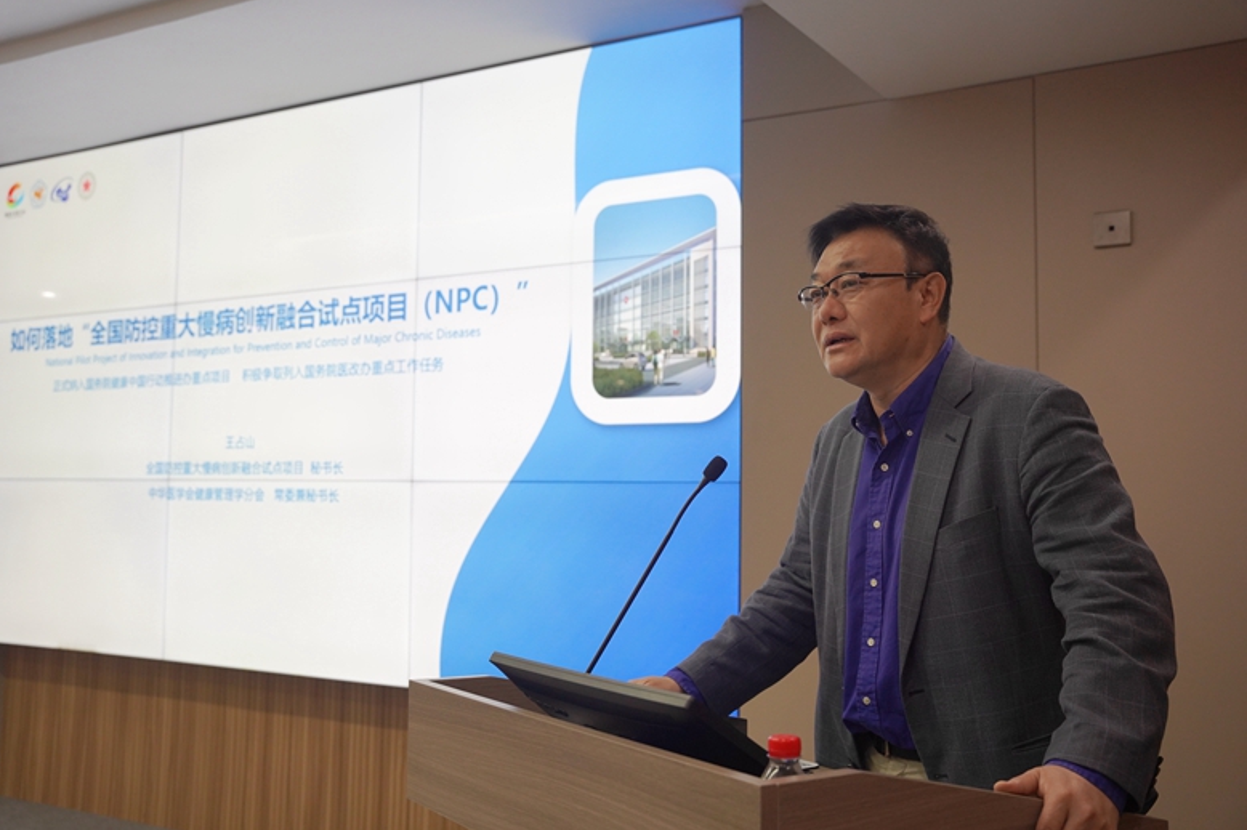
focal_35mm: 37
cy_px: 405
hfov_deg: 52.2
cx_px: 622
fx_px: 1271
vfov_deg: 36.2
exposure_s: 1/160
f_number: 4
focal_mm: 35.7
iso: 1250
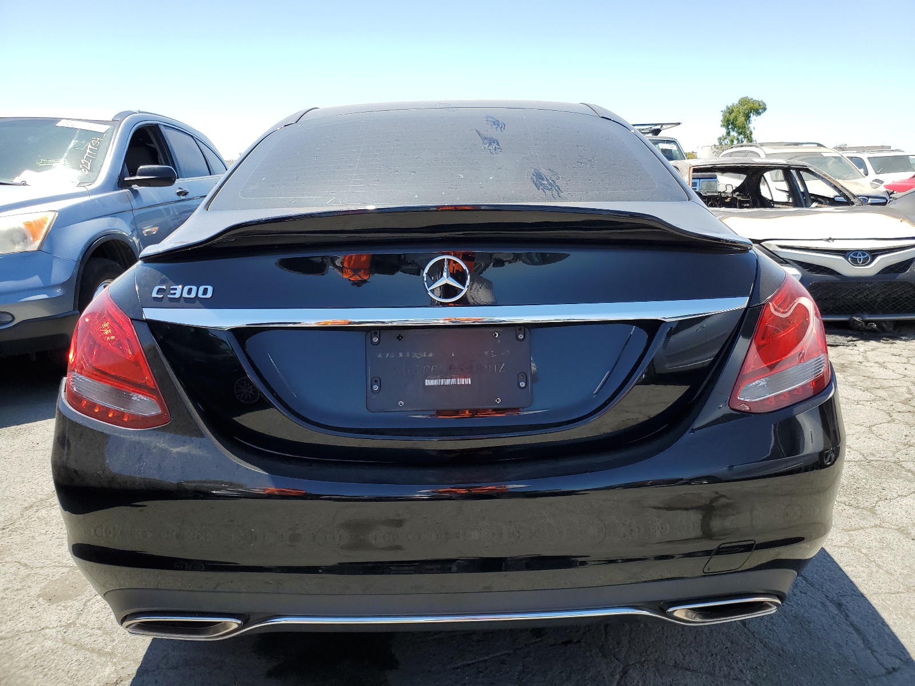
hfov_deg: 67.3
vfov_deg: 53.1
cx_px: 458
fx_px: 687
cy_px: 343
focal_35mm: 26
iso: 50
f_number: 1.5
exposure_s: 1/1667
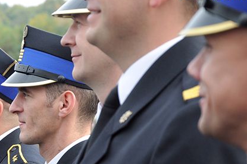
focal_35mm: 246
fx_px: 1686
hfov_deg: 8.3
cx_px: 24
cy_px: 141
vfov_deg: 5.6
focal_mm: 80
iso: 500
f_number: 5.3
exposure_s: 1/320
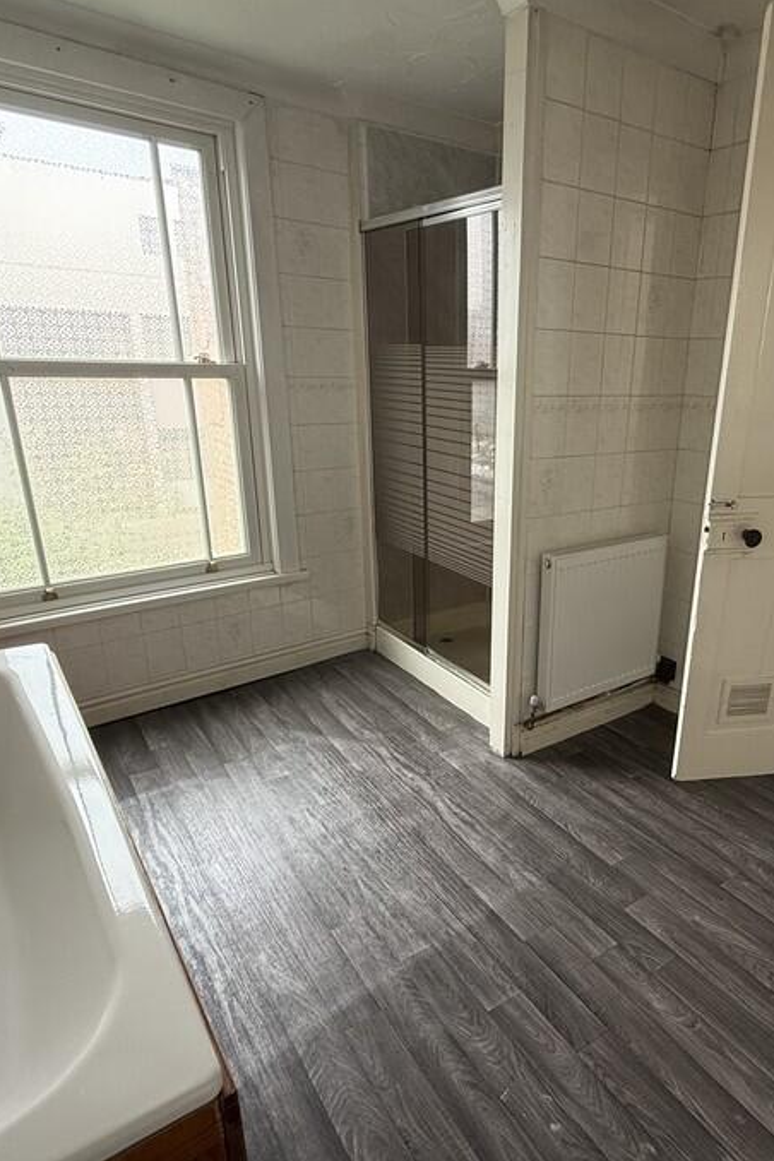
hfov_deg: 56.1
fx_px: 709
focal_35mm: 22
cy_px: 615
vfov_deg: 78.5
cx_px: 512
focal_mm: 2.22
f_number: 2.2
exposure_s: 1/99
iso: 160
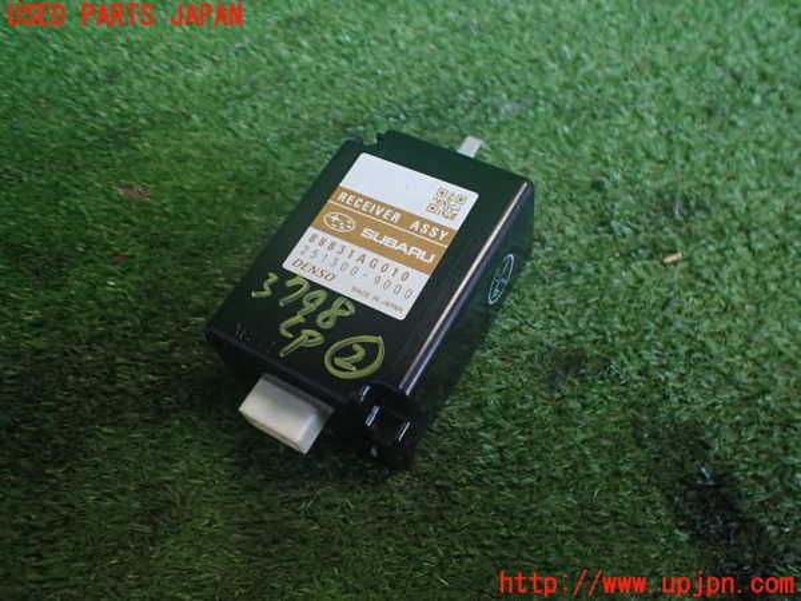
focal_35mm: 30
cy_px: 300
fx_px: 694
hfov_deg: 60.0
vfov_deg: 46.8
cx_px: 400
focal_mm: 5.4
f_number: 2.3
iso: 640
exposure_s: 1/125
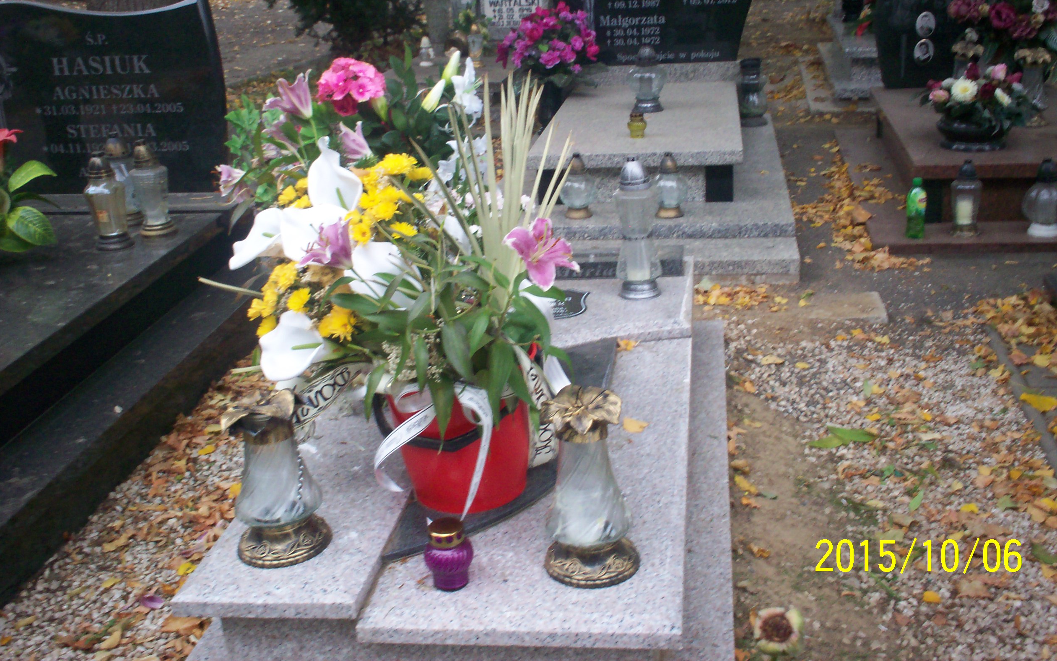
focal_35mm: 39
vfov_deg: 32.6
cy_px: 257
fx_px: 1123
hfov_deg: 50.4
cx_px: 537
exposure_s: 1/28.8
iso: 140
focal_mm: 6
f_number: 4.5
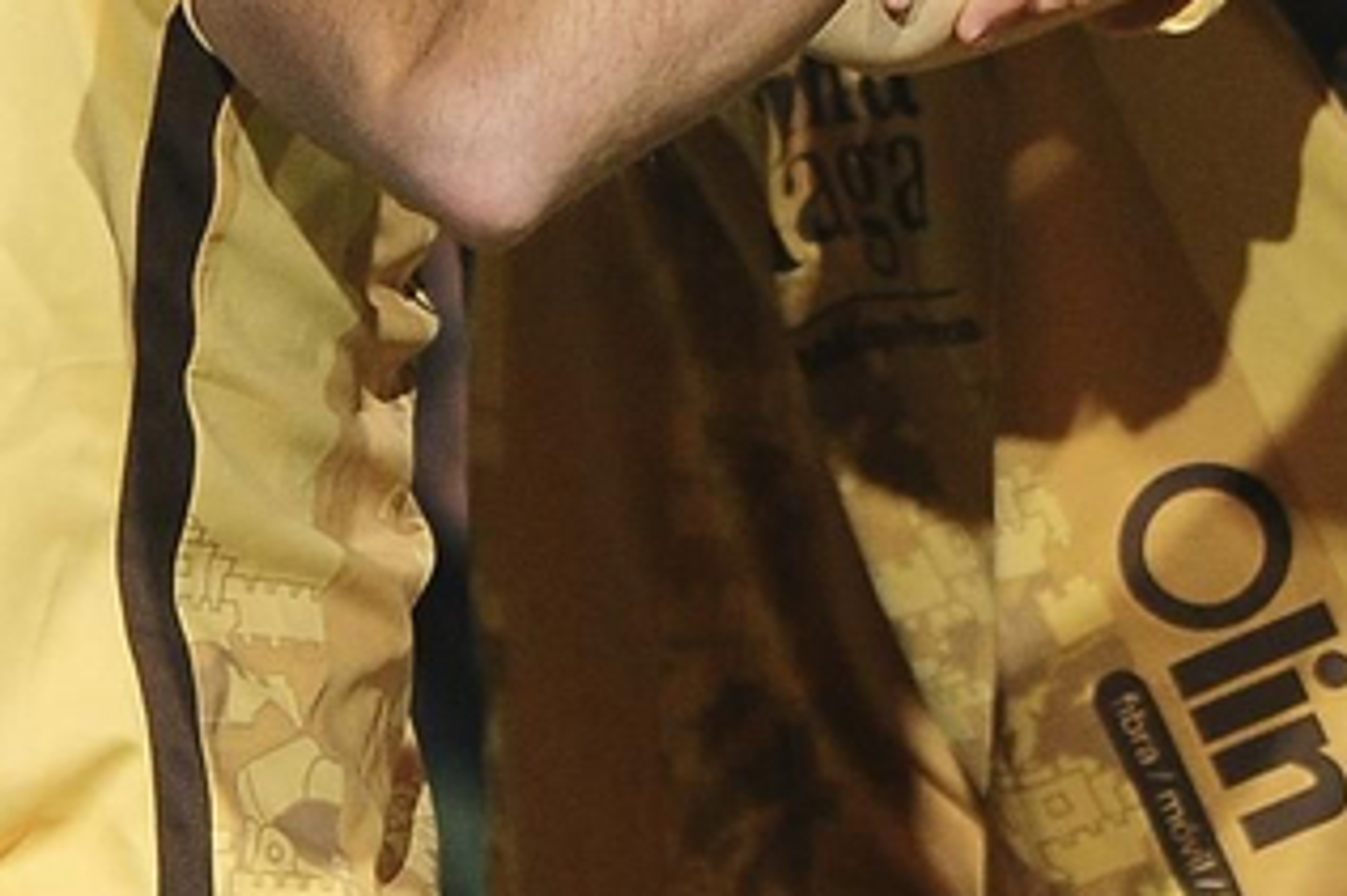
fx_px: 22624
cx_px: 1135
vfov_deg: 2.3
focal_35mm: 605
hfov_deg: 3.4
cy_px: -631
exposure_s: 1/800
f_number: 2.8
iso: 1250
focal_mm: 120
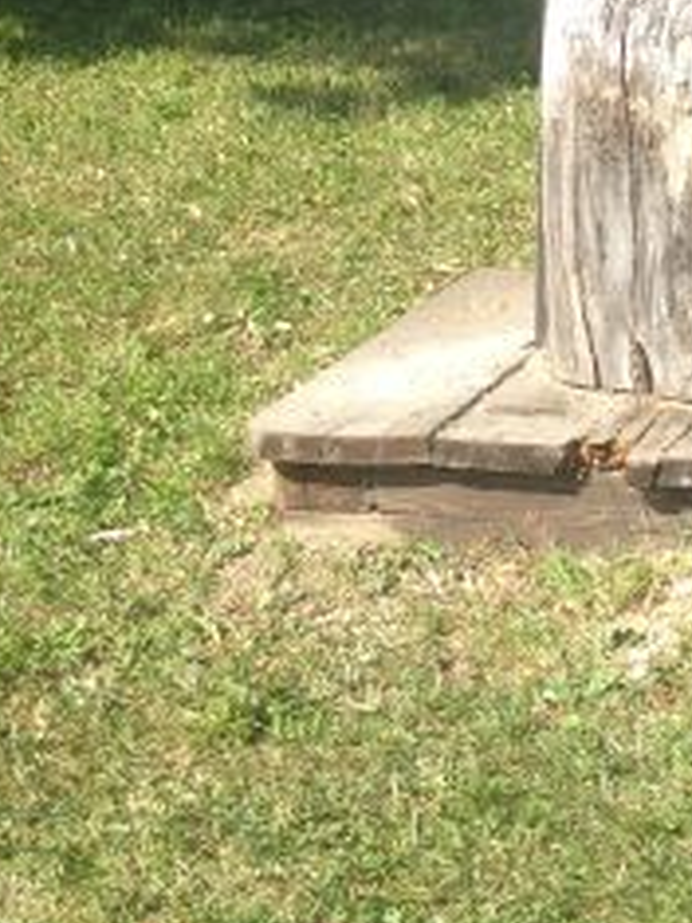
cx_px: 676
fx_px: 3175
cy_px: -212
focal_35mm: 119
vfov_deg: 15.9
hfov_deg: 12.3
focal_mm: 4.28
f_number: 2.4
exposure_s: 1/552
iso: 50
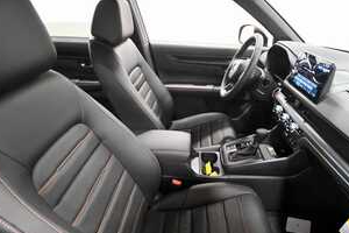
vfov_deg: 60.5
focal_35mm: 20
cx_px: 197
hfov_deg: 83.6
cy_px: 154
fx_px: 194
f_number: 4
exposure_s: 1/100
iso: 3200
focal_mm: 10
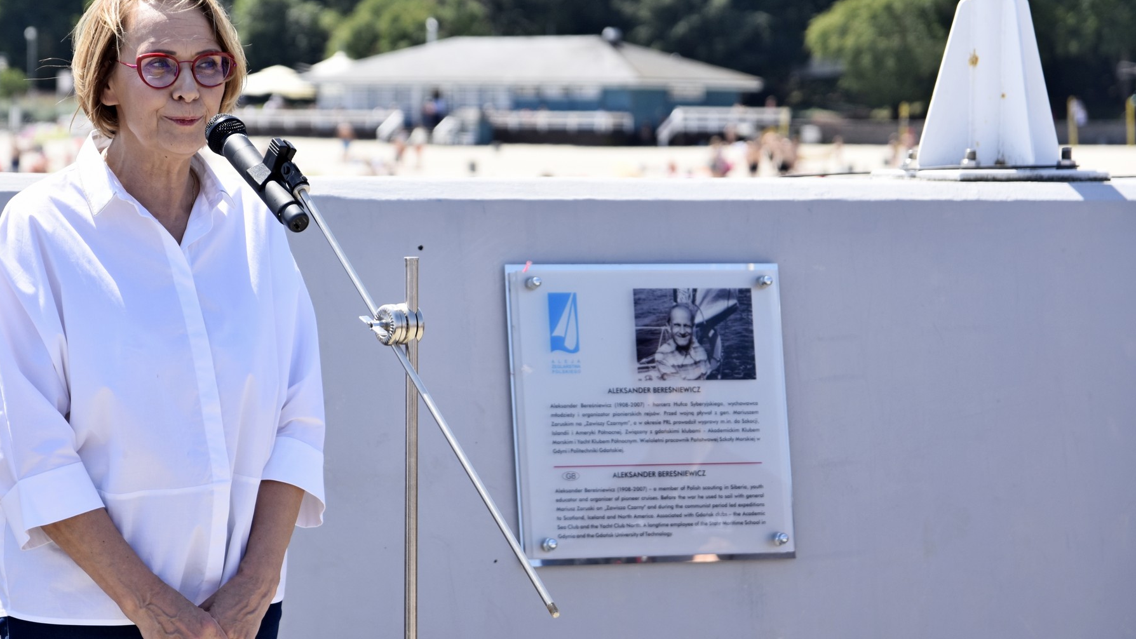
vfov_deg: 9.6
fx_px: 3796
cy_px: 361
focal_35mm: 126
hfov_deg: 17.0
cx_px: 496
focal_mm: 70
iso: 100
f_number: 4
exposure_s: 1/500
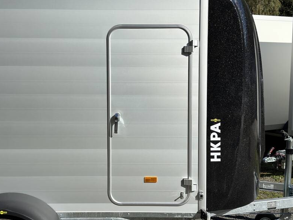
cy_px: 111
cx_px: 147
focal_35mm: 49
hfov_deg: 38.9
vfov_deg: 29.7
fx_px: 415
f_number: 1.78
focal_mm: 6.86
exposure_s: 1/8929
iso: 100
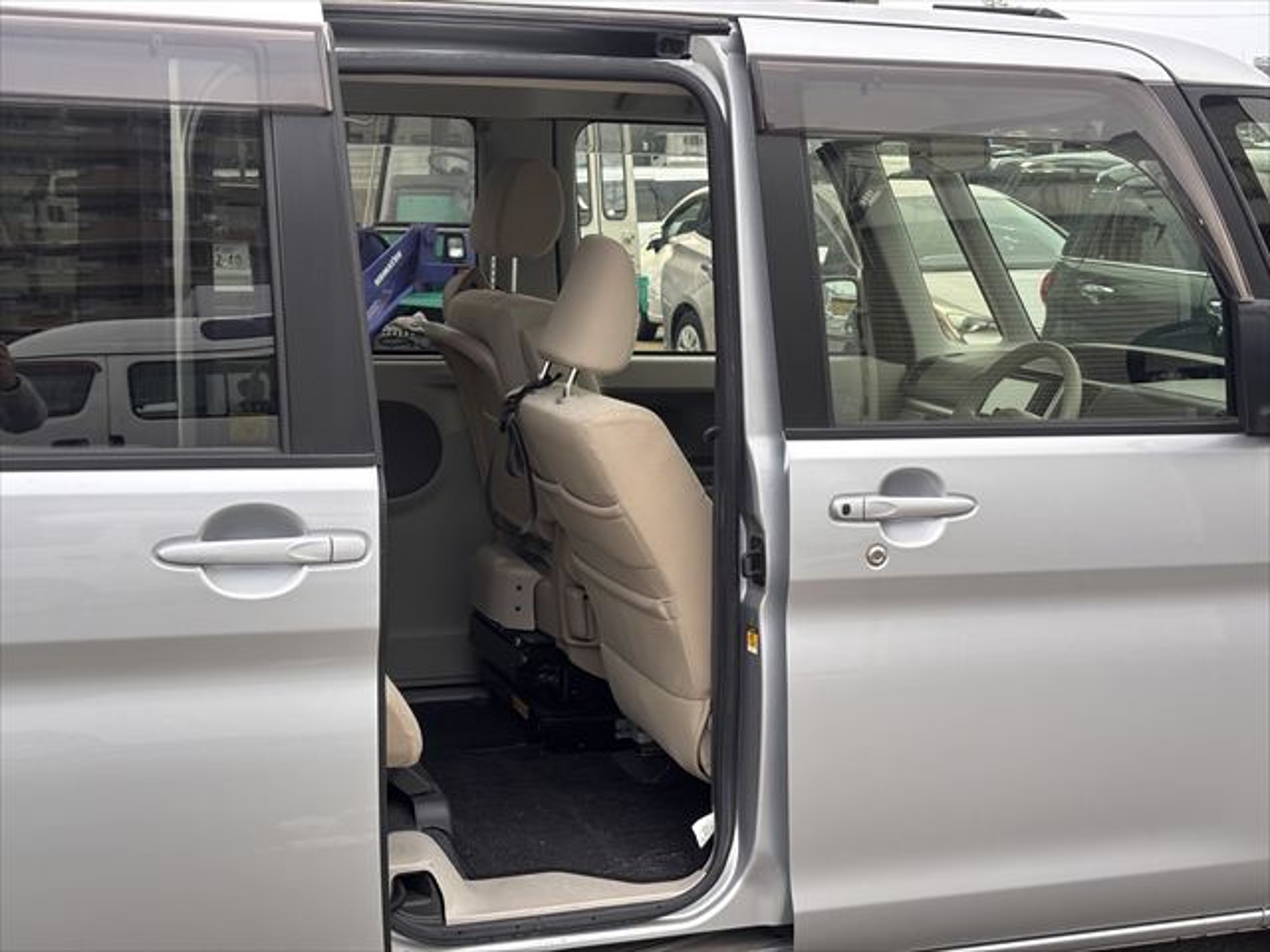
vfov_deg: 28.0
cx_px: 635
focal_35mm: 52
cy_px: 476
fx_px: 1908
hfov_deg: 36.8
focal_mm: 5.96
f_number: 1.6
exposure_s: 1/121
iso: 40
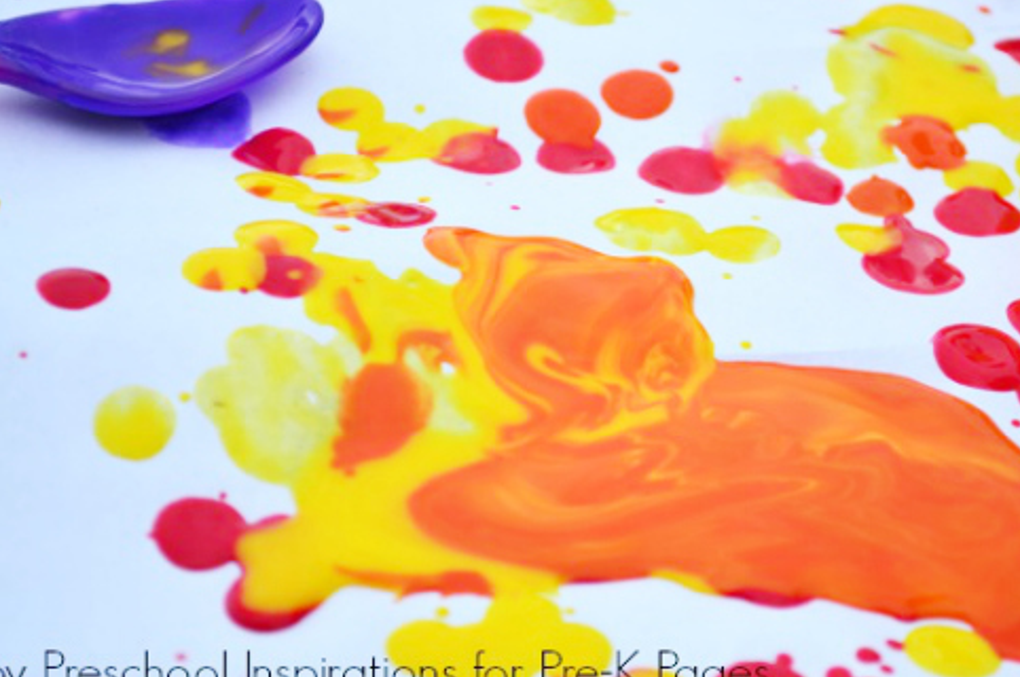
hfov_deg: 19.9
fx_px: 2904
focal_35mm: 103
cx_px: 599
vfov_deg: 13.3
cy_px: 294
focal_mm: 55
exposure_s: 1/250
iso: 100
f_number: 5.6
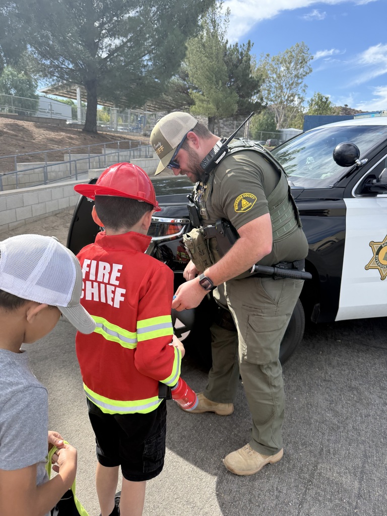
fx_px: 358
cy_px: 258
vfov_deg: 71.6
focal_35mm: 24
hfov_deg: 56.8
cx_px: 194
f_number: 1.78
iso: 100
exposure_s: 1/2525
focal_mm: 6.76
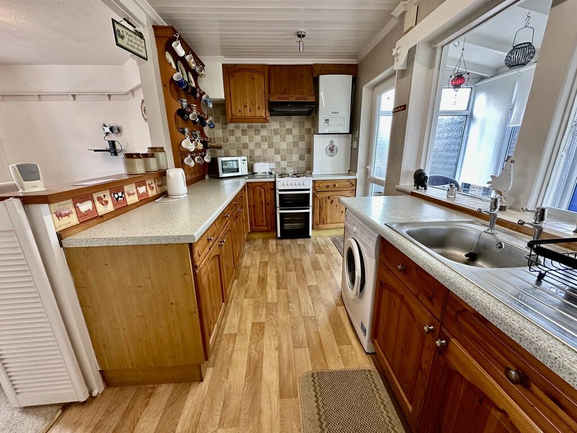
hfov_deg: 102.1
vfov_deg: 85.7
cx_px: 288
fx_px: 233
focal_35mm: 14
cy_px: 216
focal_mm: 2.22
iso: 250
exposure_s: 1/100
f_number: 2.2
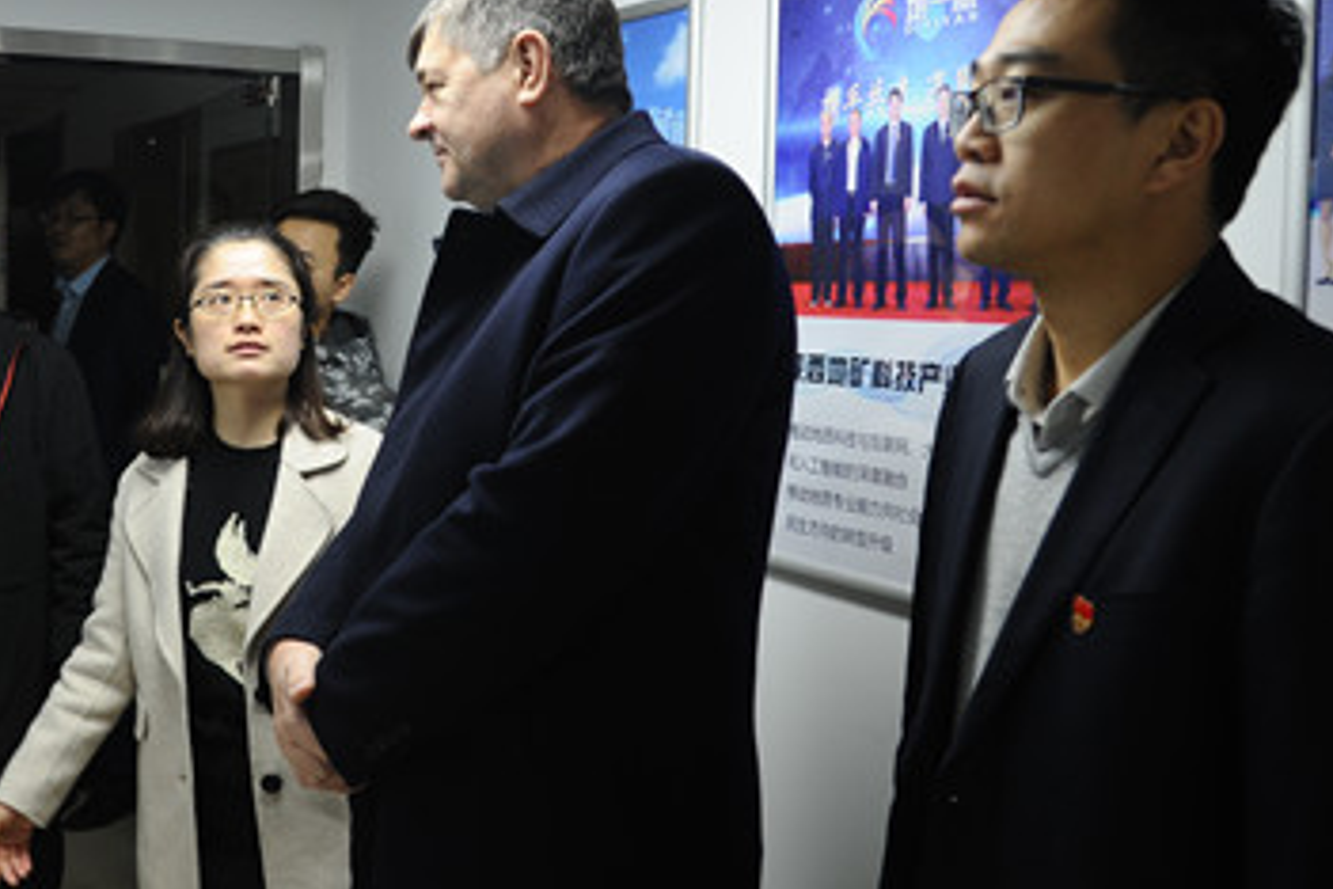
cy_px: 348
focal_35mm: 41
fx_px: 1518
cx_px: 334
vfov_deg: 32.5
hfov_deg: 45.8
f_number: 4
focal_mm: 24
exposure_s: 1/100
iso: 800
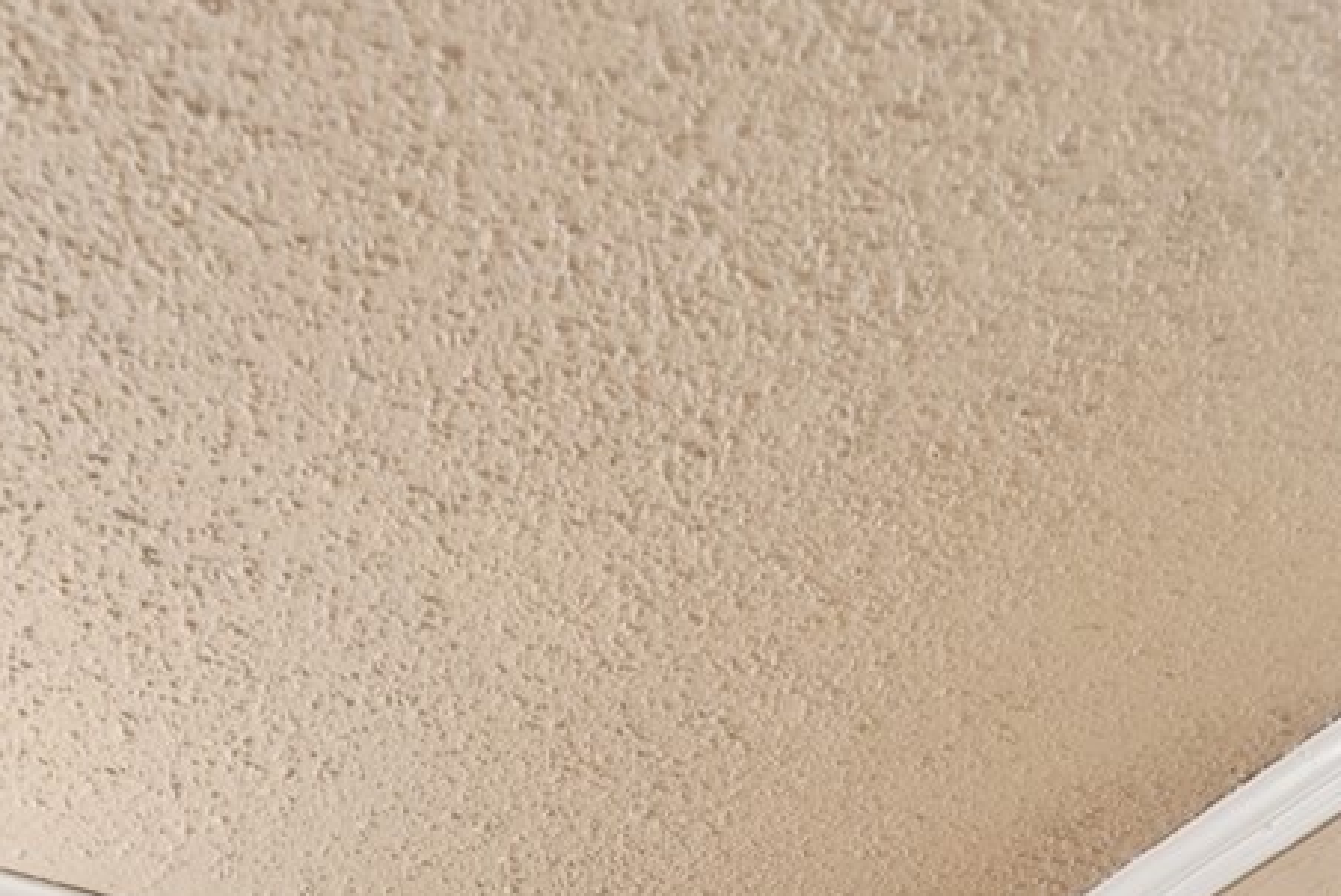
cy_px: 1995
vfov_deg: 15.0
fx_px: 2449
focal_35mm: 66
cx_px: 926
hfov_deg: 30.3
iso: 400
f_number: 2.8
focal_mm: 14.6
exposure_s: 1/20
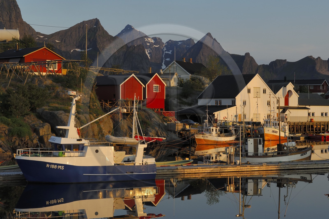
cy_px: 110
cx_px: 164
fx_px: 684
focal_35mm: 75
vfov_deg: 18.1
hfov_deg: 27.0
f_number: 11
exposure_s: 1/60
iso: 100
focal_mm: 50
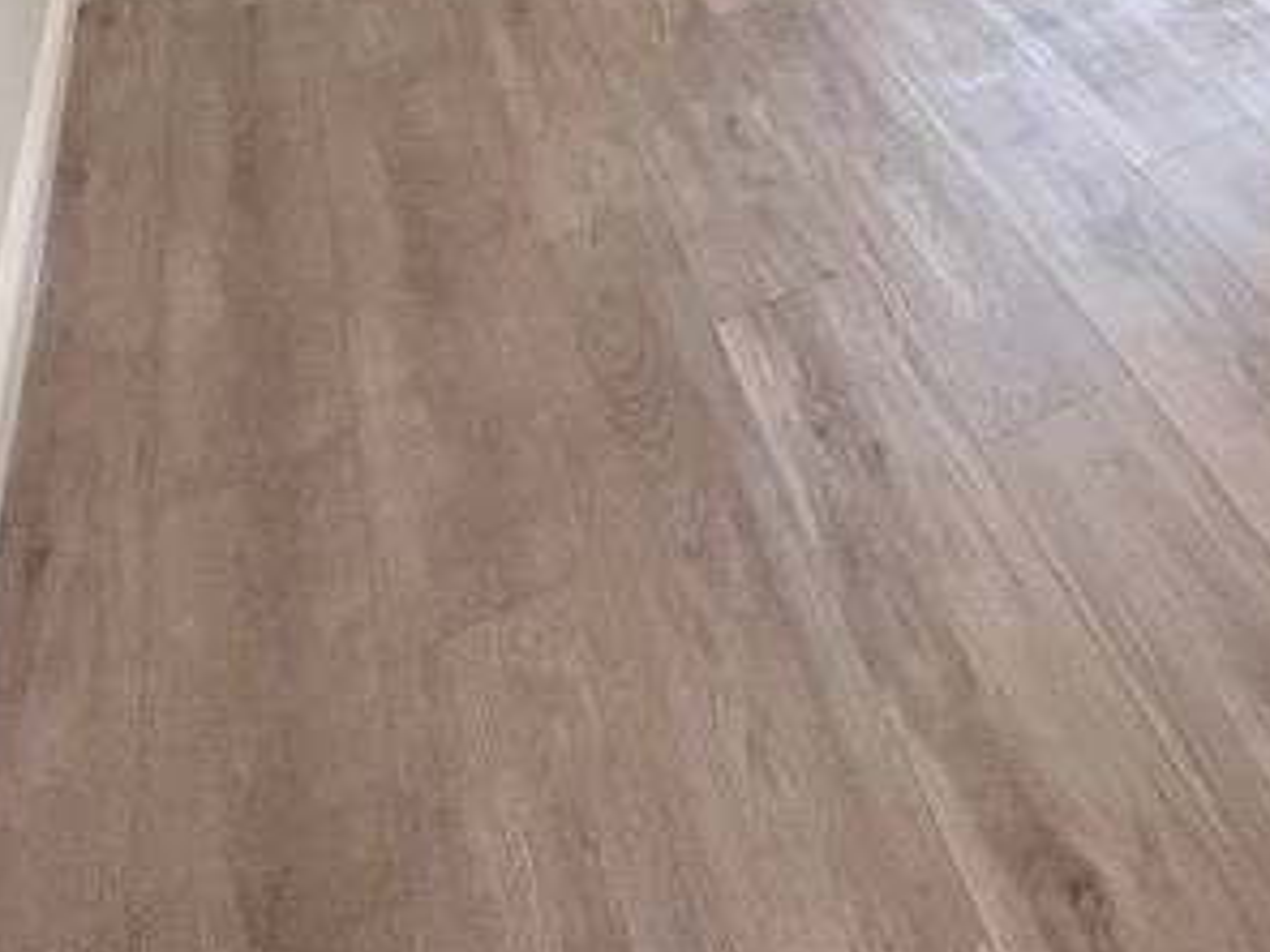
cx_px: 1738
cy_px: -678
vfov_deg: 22.3
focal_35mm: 45
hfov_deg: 30.6
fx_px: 1651
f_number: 1.8
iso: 100
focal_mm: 1.57
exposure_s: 1/120
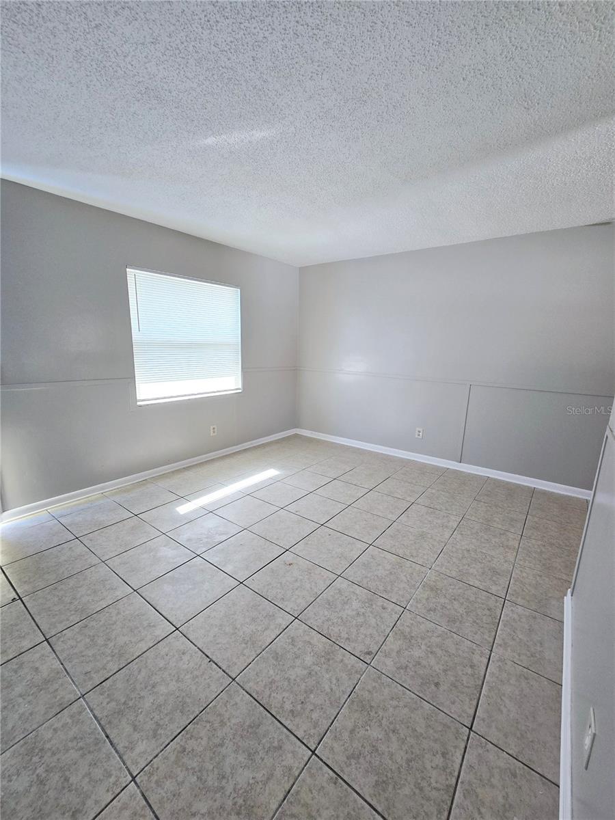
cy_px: 410
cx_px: 308
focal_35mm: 13
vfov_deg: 106.2
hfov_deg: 89.9
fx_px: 308
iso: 100
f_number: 2.2
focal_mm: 2.2
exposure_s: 1/60.2
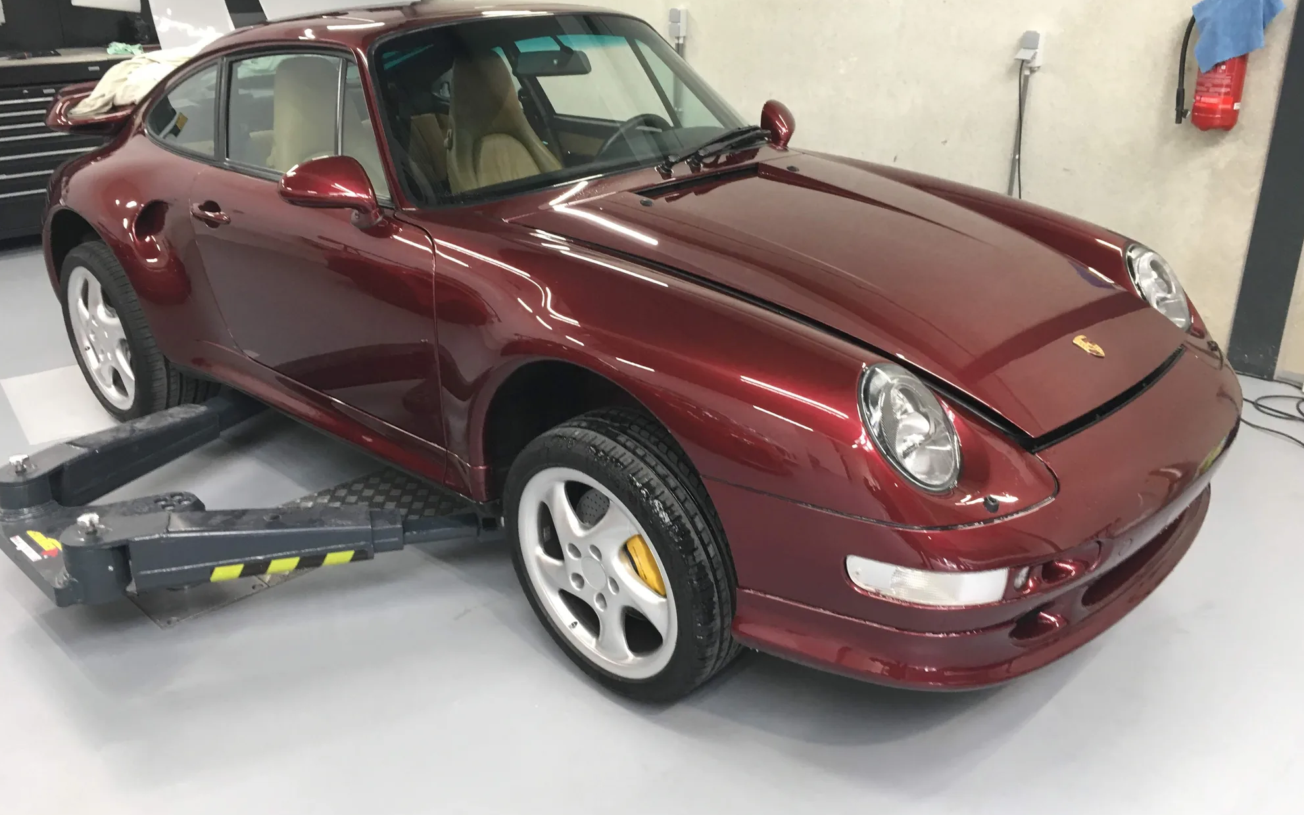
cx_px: 652
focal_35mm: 31
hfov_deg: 61.2
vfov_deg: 40.6
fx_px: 1102
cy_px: 376
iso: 64
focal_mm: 4.15
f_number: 2.2
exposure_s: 1/33
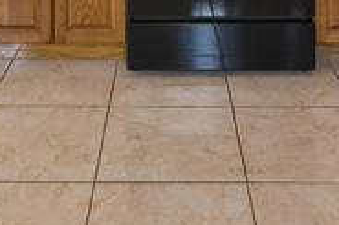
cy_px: -200
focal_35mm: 65
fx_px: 612
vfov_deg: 16.7
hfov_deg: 31.0
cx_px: 163
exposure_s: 1/6
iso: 200
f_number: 9
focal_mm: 15
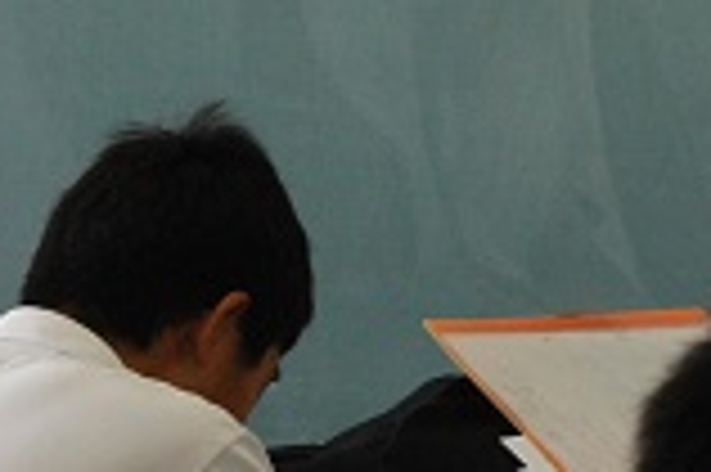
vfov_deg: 2.8
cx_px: 1287
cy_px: 97
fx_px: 9567
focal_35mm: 485
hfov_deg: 4.2
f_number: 5.6
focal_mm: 85
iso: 1600
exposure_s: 1/250
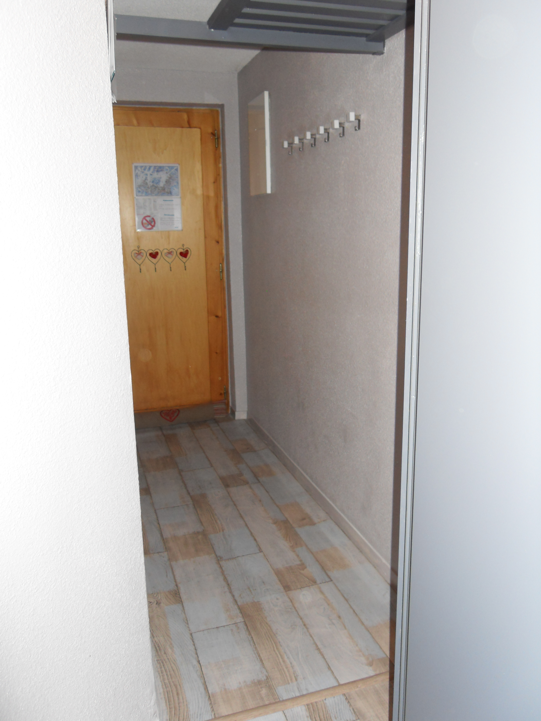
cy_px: 360
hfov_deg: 49.7
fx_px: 583
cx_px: 270
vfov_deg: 63.4
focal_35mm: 28
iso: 200
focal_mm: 6
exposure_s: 1/45
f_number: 2.8
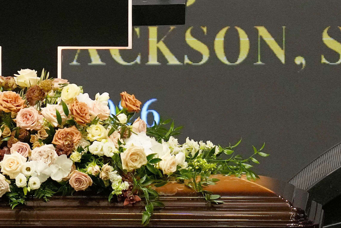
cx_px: -8
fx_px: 14350
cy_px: 228
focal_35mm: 1515
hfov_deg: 1.4
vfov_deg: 0.9
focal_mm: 400
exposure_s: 1/640
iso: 3200
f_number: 2.8
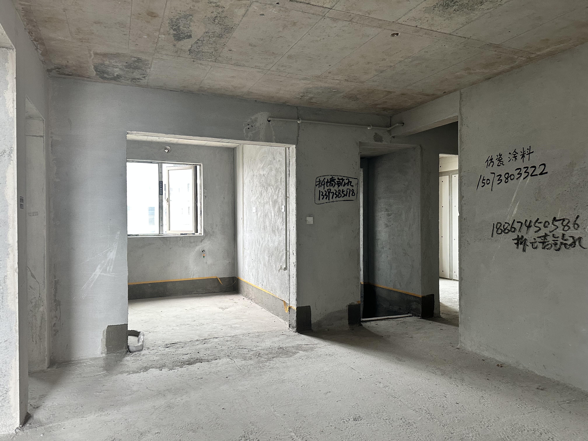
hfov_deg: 71.6
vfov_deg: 56.8
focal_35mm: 24
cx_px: 294
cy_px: 220
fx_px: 408
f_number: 1.78
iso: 250
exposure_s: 1/60
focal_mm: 6.86
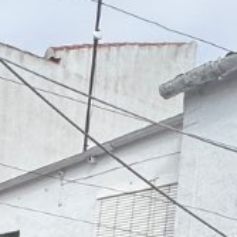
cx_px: -160
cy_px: 563
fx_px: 860
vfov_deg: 12.5
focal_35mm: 111
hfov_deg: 14.2
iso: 40
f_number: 2.2
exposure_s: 1/2083
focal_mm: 2.22
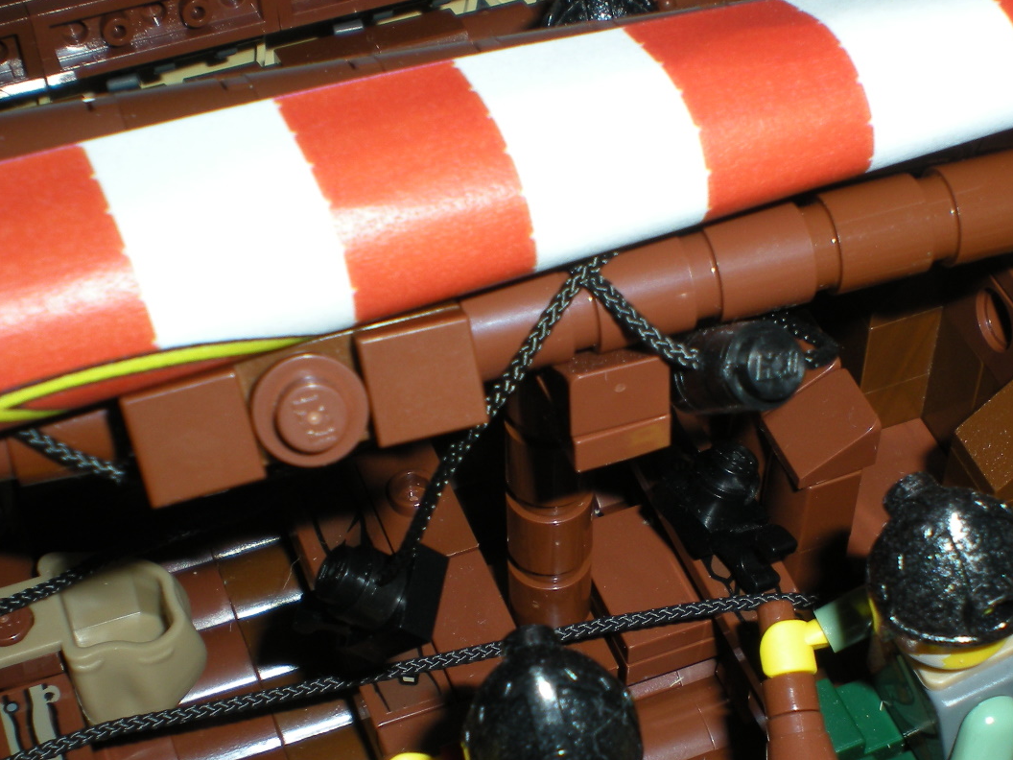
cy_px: 559
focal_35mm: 68
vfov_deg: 21.5
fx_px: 1990
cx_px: 635
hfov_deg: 28.5
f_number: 4.9
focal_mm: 7.4
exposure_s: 1/60
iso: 64
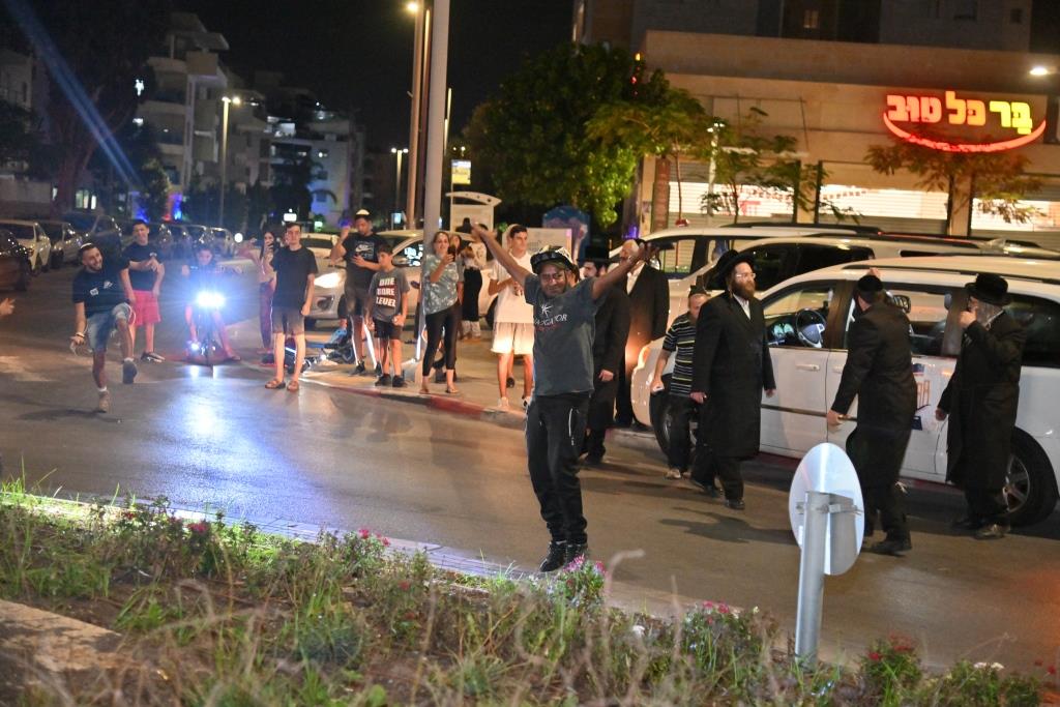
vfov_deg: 23.4
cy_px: 354
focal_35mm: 58
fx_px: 1708
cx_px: 530
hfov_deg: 34.5
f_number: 4
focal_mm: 58
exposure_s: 1/125
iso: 3200
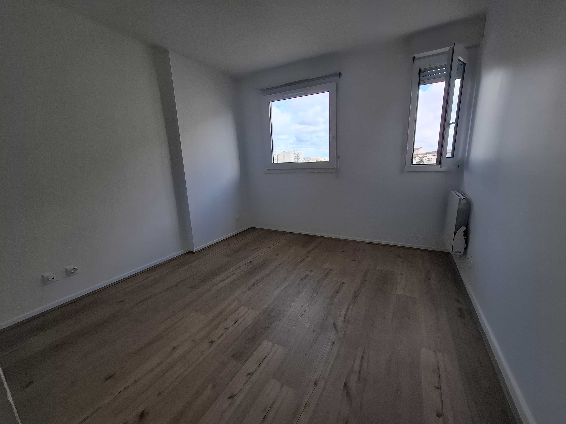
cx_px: 283
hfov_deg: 106.2
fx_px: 213
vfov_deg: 89.9
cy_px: 212
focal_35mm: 13
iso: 40
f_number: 2.2
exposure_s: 1/176
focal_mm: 1.74
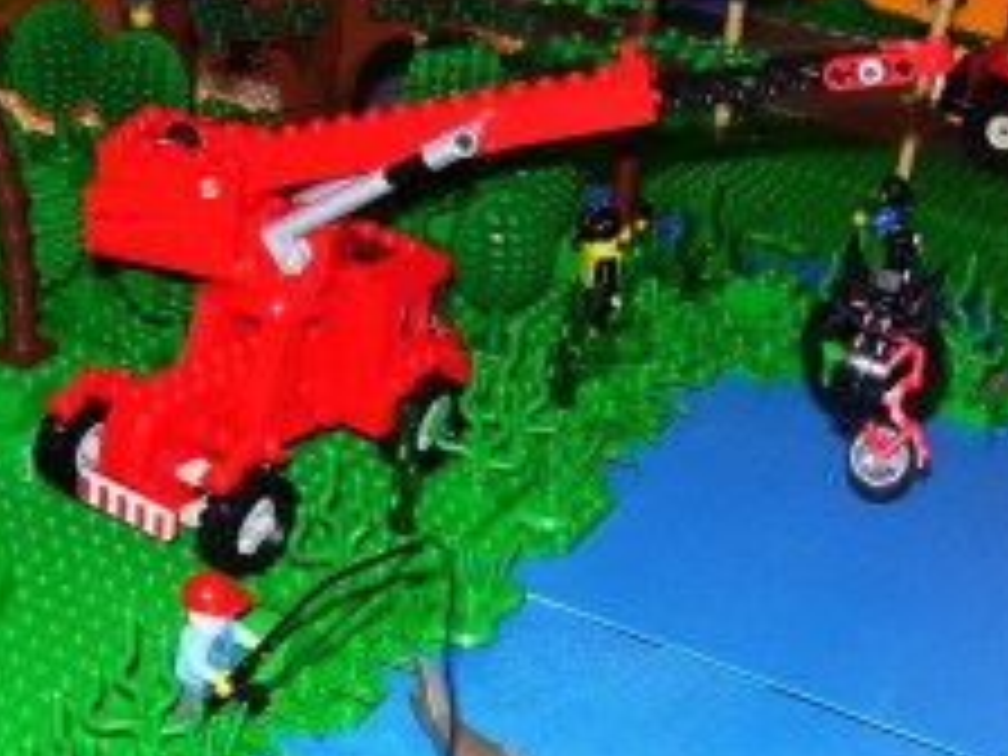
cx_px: 572
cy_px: 666
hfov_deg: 27.0
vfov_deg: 20.1
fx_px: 2097
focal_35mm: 72
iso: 80
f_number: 2.7
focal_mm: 6
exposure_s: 1/60
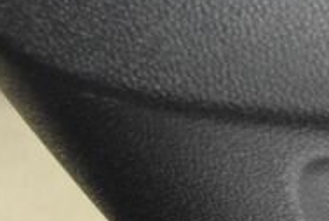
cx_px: 829
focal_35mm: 146
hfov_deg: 11.3
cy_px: 297
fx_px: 1337
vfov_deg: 9.3
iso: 3200
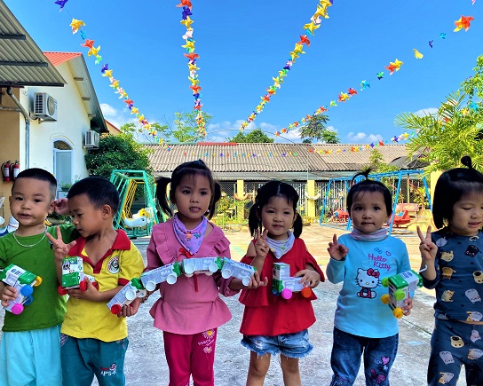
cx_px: 244
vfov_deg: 51.5
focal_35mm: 28
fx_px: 400
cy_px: 193
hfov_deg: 62.2
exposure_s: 1/905
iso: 32
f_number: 1.8
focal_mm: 4.25
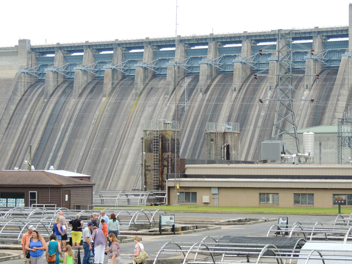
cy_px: 132
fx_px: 1220
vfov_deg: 12.3
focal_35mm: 120
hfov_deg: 16.4
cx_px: 176
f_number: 4.2
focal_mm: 21.4
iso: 100
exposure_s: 1/200
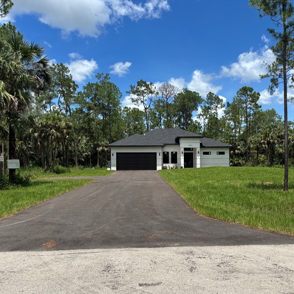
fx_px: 317
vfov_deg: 49.7
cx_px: 162
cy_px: 156
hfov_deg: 49.7
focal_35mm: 33
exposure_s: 1/3413
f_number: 1.6
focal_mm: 5.96
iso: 50
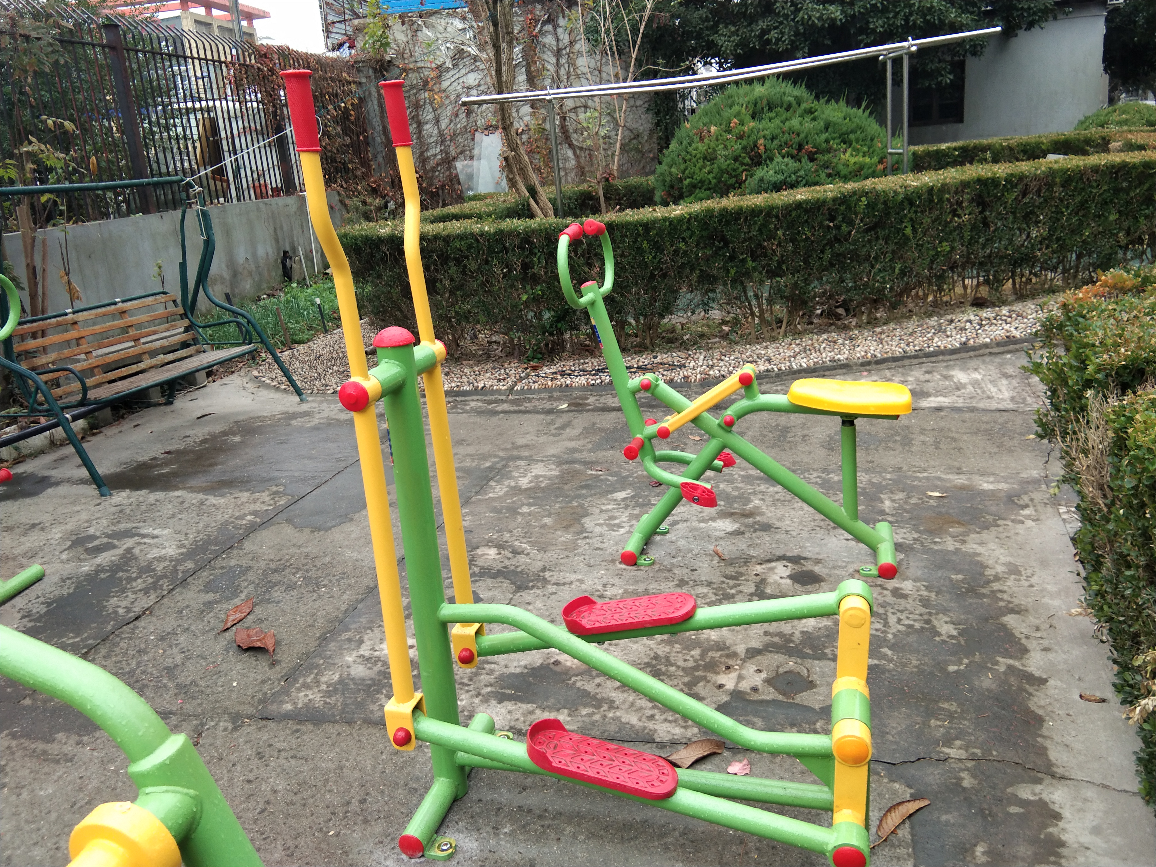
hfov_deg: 58.4
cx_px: 578
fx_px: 1035
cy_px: 434
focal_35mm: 31
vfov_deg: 45.4
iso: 100
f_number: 2.2
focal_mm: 3.69
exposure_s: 1/100
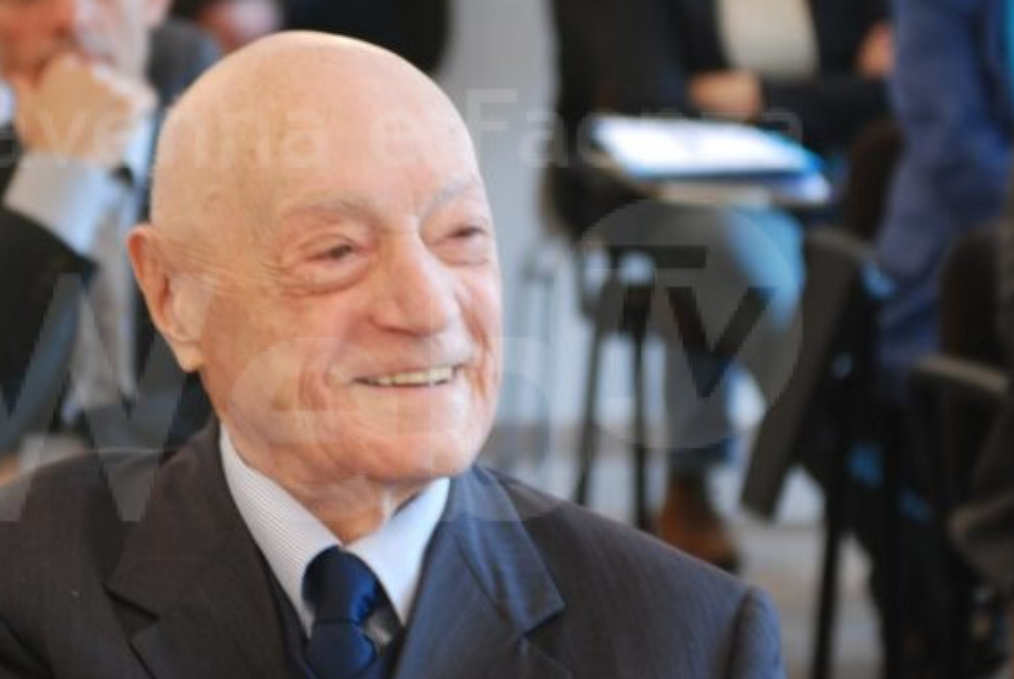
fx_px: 4869
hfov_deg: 11.9
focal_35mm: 173
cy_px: 296
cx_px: 361
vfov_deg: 8.0
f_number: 5
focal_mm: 85
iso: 640
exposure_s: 1/10
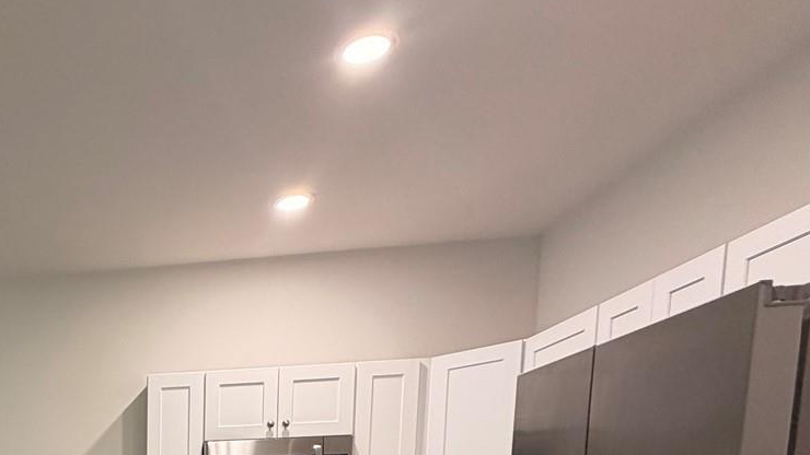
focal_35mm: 33
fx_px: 709
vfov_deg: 28.5
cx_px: 5
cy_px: 606
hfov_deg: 49.1
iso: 200
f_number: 2.2
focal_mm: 2.22
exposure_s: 1/60
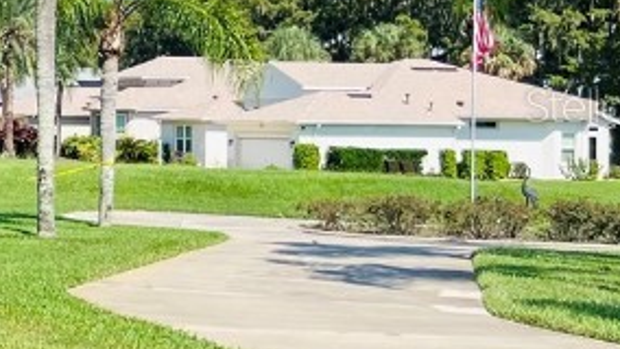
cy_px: 105
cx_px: -386
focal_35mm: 102
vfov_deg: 11.9
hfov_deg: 18.0
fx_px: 1678
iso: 50
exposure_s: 1/3165
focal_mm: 5.7
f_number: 1.5
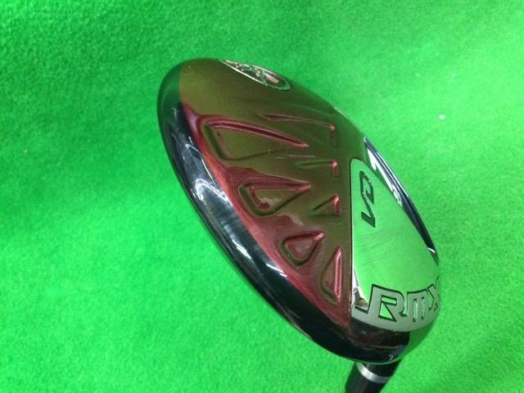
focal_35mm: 31
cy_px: 196
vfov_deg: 45.4
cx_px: 262
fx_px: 469
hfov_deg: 58.4
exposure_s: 1/24
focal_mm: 3.3
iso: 200
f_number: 2.4
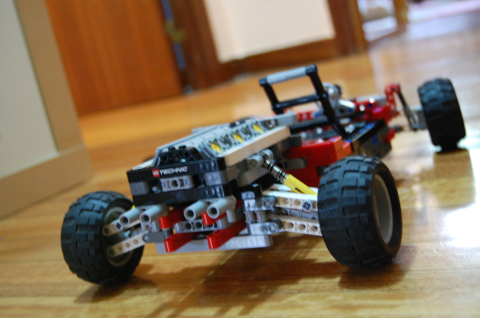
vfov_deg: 23.7
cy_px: 159
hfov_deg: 35.1
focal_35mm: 57
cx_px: 240
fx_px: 759
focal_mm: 38
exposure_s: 1/6
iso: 1600
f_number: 4.8
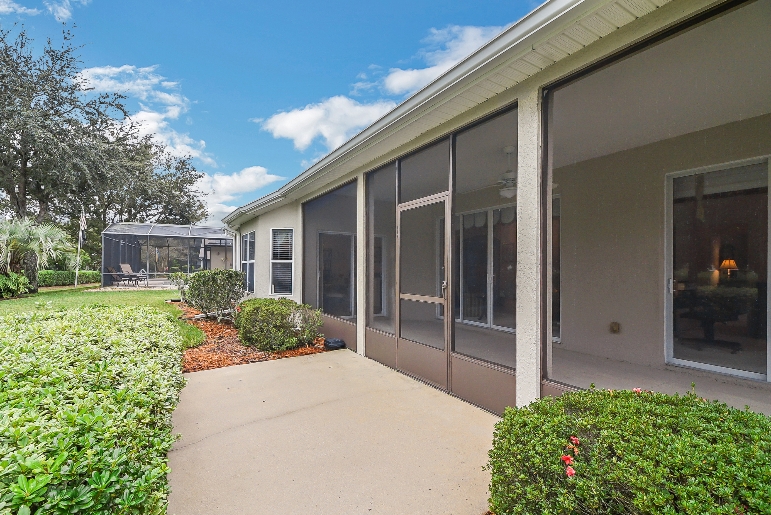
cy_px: 258
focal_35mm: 15
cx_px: 386
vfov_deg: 77.4
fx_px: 321
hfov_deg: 100.4
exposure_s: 1/100
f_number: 9
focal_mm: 10
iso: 320
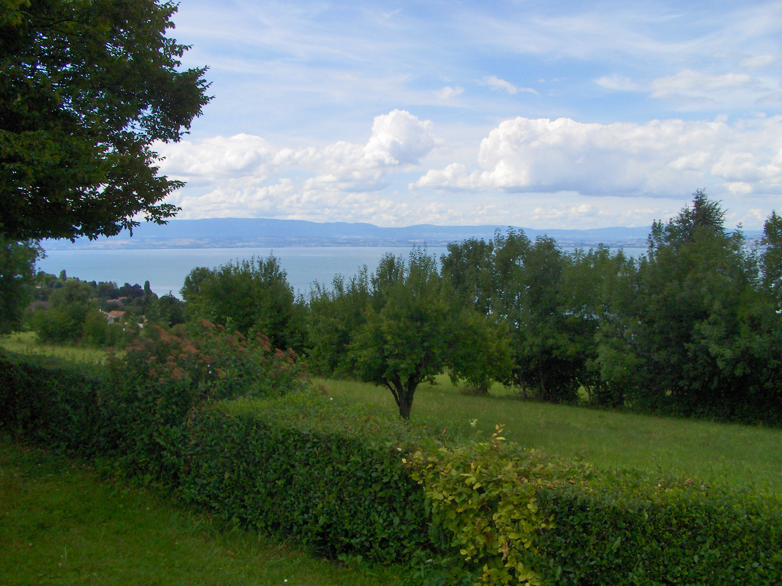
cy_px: 293
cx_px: 391
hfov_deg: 52.6
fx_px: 791
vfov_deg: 40.7
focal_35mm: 35
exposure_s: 1/775
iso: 100
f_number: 4.3
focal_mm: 5.8
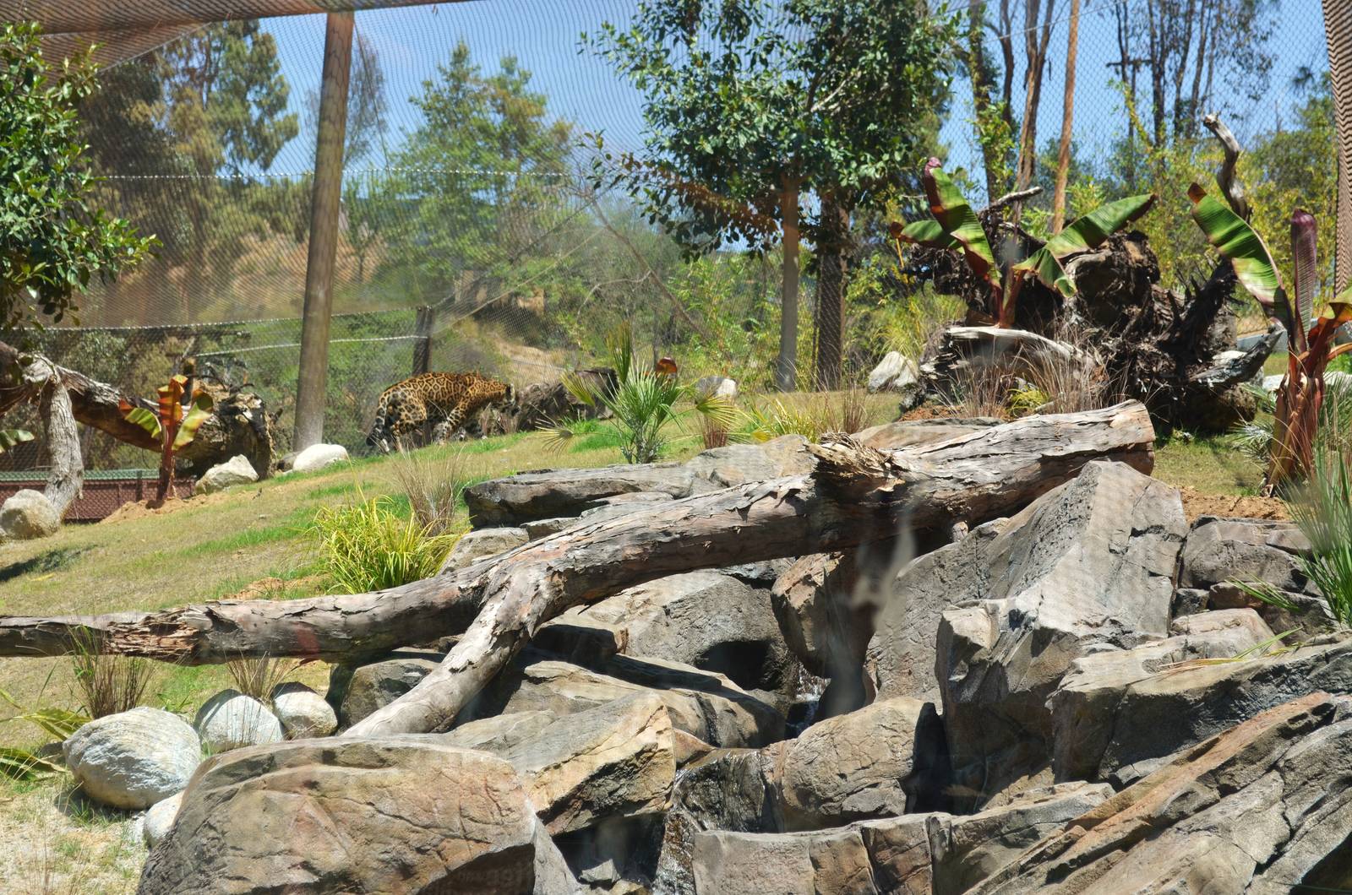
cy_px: 448
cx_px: 676
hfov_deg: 24.7
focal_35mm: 82
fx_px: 3092
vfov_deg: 16.5
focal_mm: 55
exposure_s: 1/250
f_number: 8
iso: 140
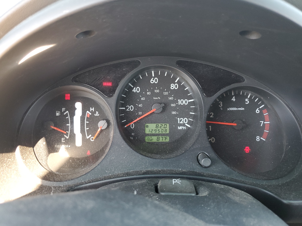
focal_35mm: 26
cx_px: 151
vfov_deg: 53.1
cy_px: 113
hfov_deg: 67.3
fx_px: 227
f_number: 1.5
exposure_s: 1/60.2
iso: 82
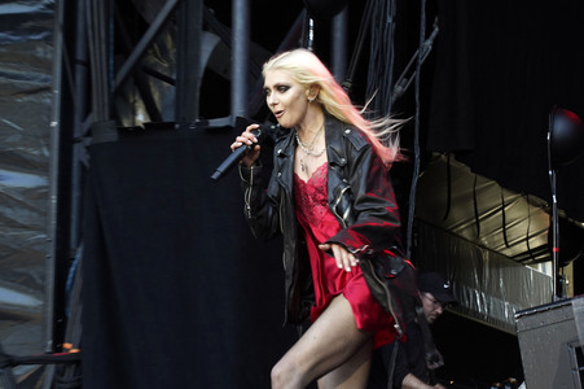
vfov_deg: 15.3
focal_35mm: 89
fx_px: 1443
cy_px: 194
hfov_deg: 22.9
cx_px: 292
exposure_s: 1/200
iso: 1600
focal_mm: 89
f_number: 8
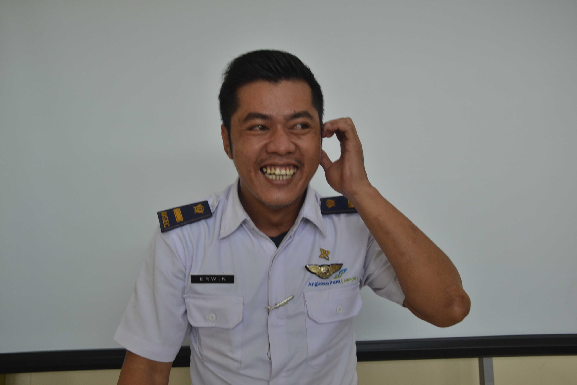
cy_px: 192
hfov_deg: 53.1
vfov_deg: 36.9
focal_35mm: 36
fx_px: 577
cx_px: 288
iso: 400
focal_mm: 24
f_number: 4
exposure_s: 1/60
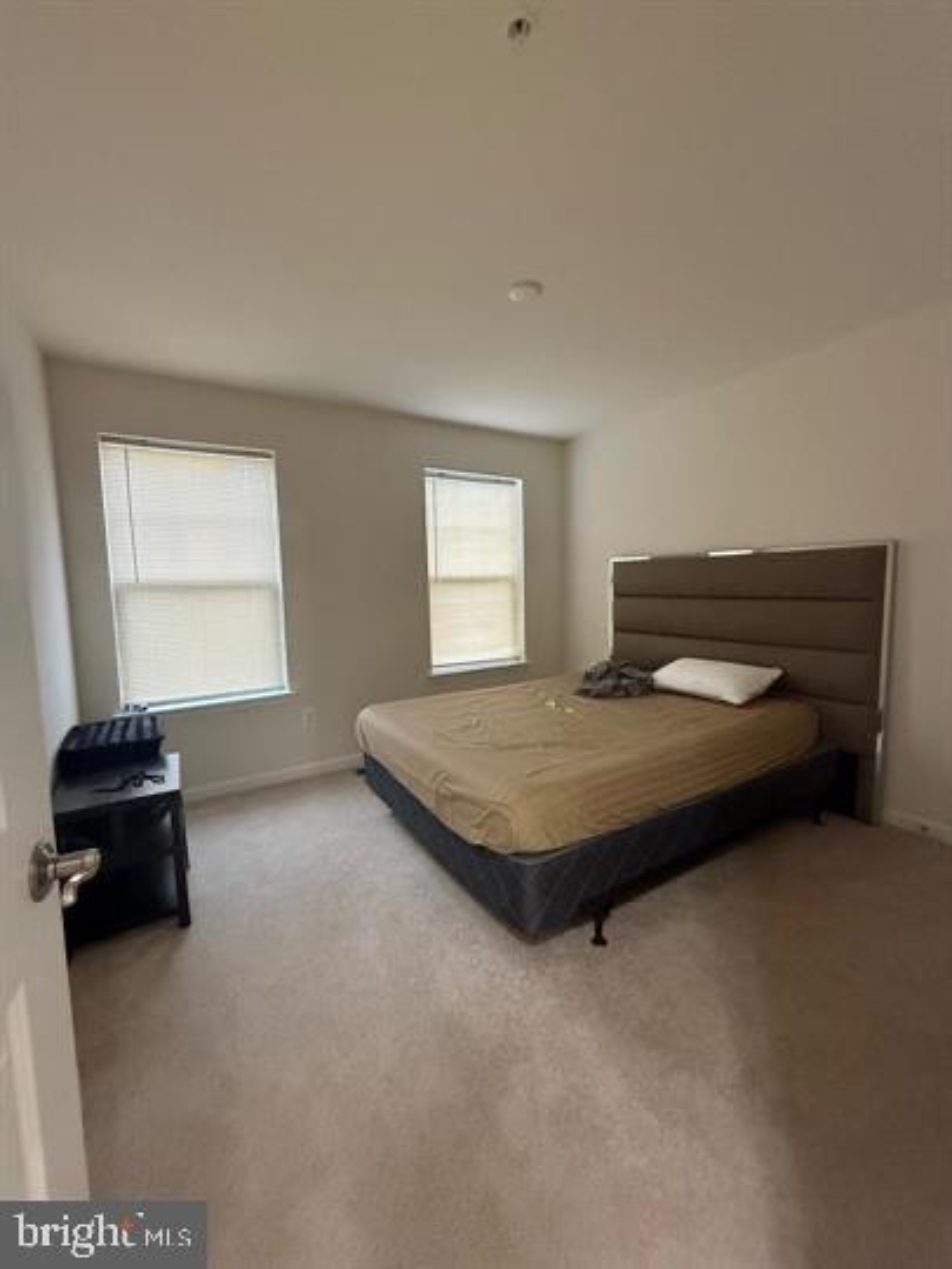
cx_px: 476
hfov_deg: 85.7
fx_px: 513
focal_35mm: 14
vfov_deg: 102.1
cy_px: 634
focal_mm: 2.22
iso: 640
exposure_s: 1/60
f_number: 2.2
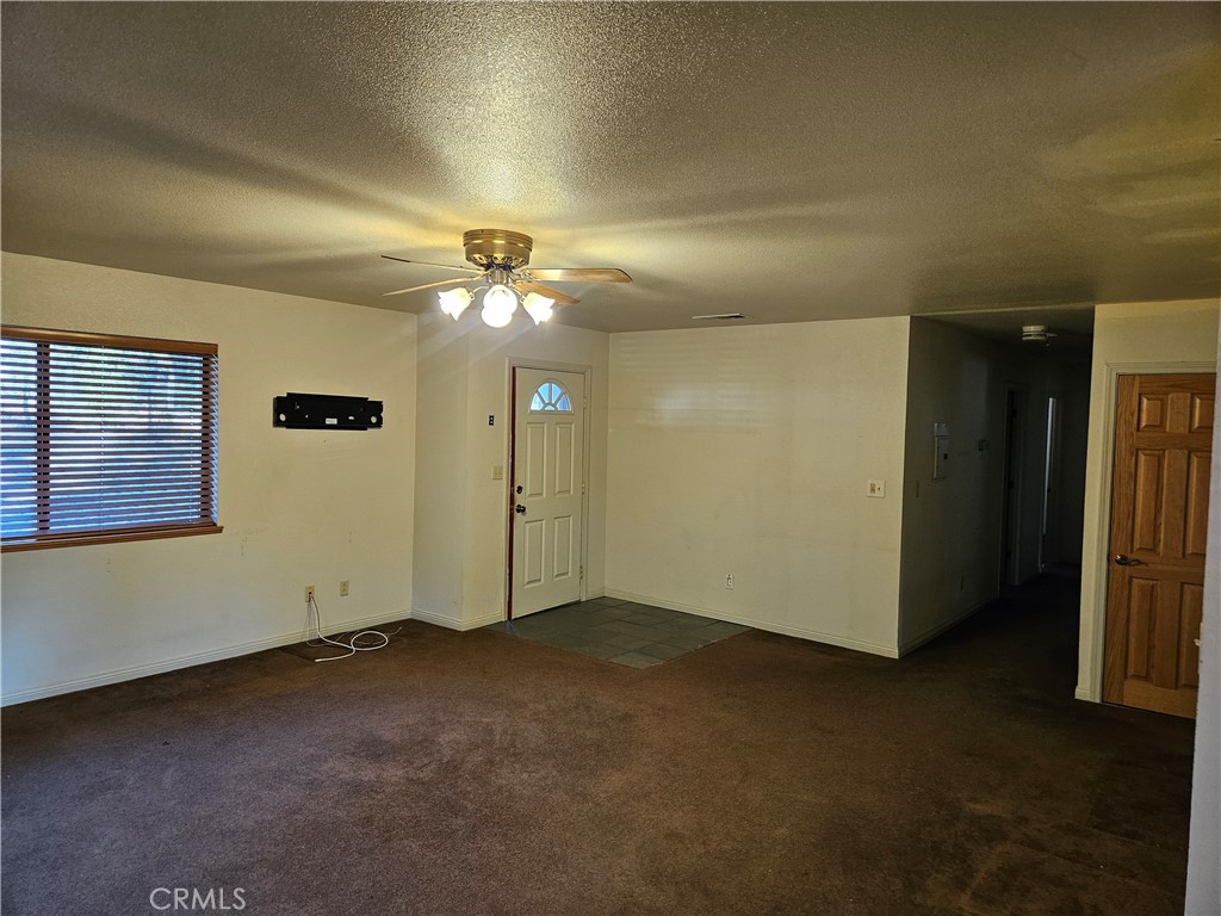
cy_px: 458
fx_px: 811
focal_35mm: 23
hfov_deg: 73.9
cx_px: 610
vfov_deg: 58.9
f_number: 1.8
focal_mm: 5.4
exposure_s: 1/120
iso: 320
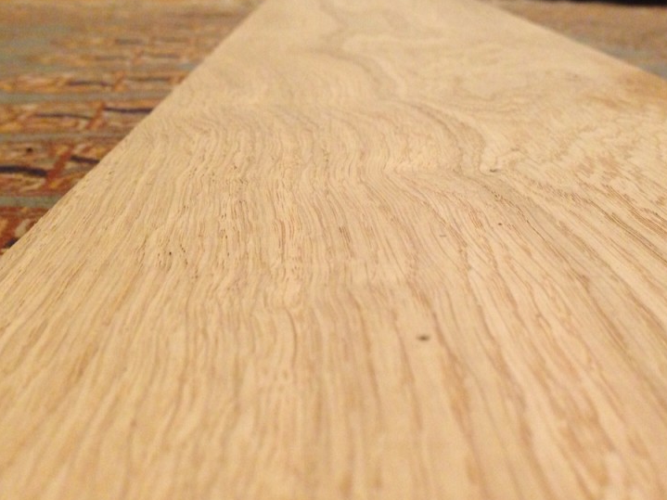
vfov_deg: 30.8
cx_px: 353
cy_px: 223
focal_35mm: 47
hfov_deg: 40.4
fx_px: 905
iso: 320
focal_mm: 4.13
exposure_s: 1/20
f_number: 2.4
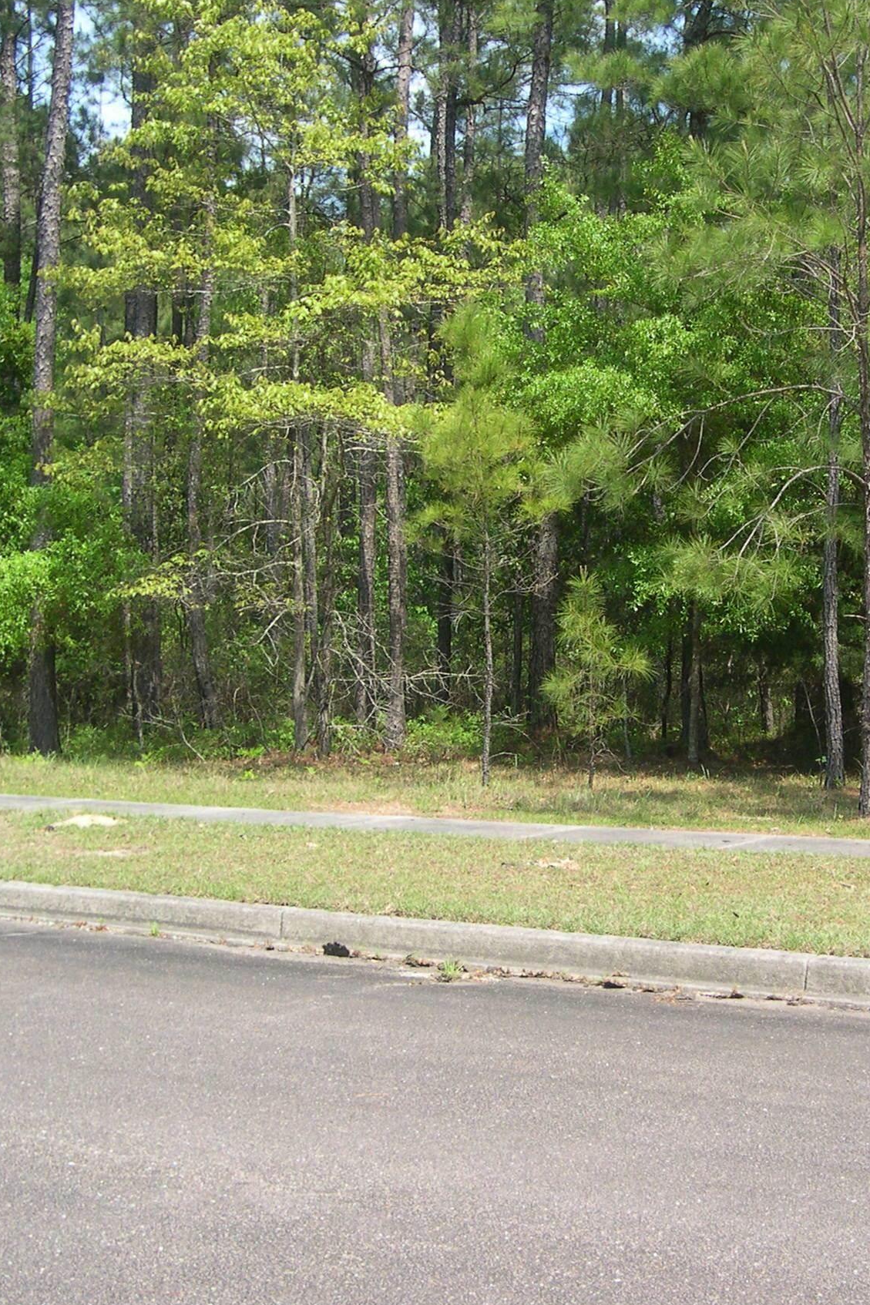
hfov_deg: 25.4
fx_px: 1921
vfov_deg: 37.5
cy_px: 652
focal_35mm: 53
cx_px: 538
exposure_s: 1/370
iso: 100
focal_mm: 8
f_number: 2.8
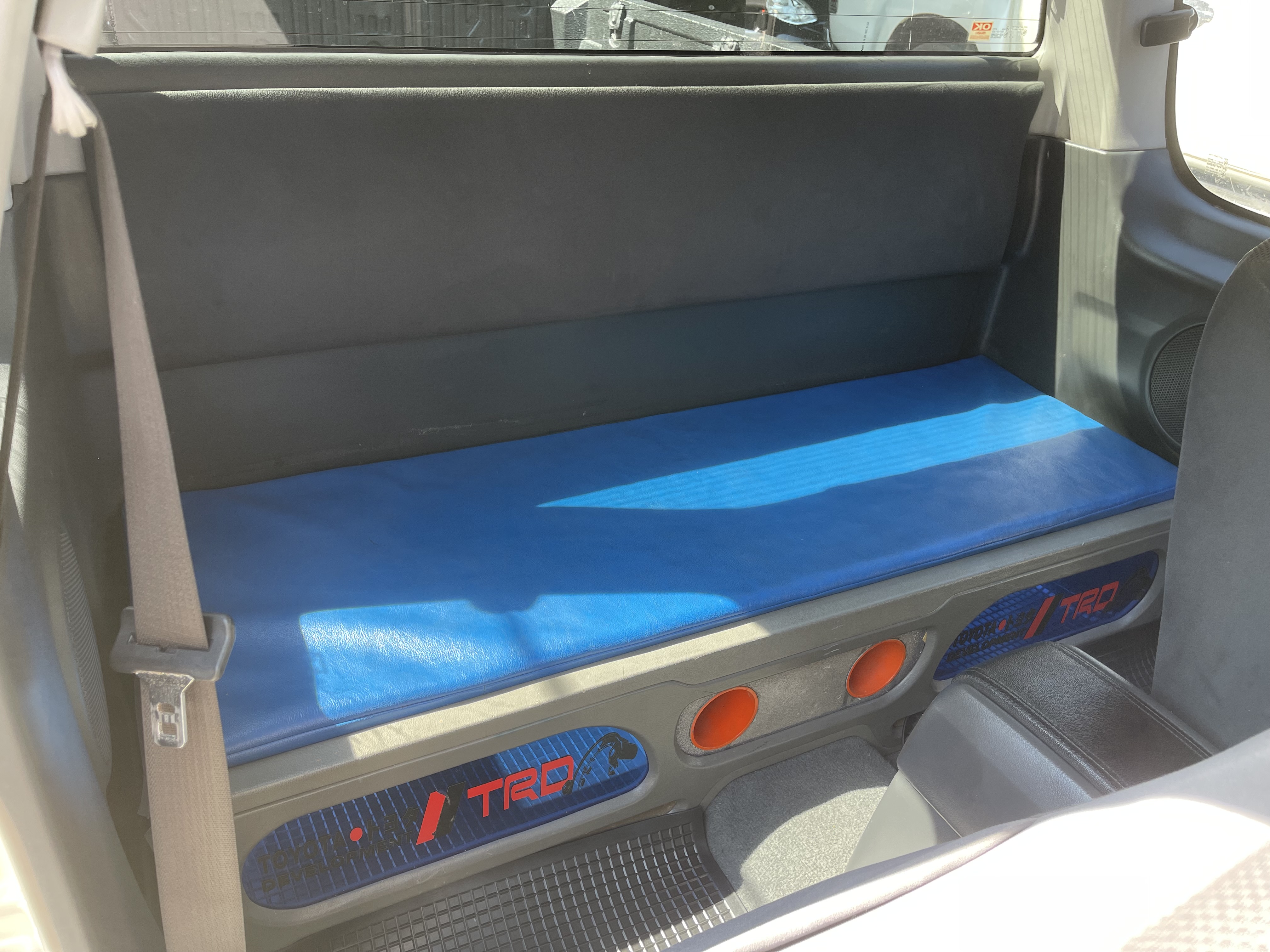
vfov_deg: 54.9
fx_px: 917
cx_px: 635
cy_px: 476
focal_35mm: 25
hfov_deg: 69.4
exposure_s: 1/121
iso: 64
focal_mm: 5.1
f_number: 1.6
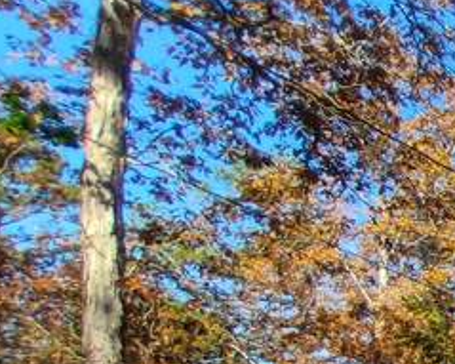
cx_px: 1177
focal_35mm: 68
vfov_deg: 18.8
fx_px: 915
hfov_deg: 13.9
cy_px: 600
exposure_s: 1/483
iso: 50
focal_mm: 1.8
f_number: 2.2
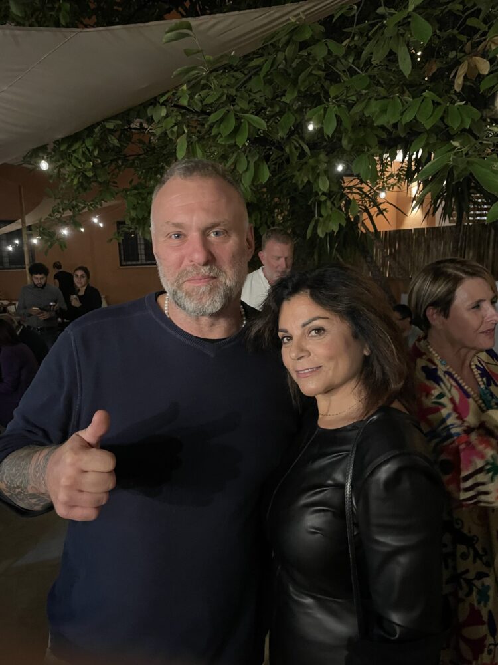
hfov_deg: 53.1
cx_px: 249
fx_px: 499
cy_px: 332
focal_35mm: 26
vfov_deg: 67.3
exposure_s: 1/25
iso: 640
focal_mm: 4.2
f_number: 1.6
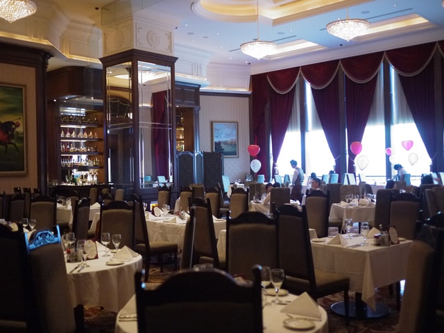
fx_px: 513
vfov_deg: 36.0
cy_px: 166
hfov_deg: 46.8
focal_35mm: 40
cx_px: 222
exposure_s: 1/30
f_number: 1.7
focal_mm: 20
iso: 800
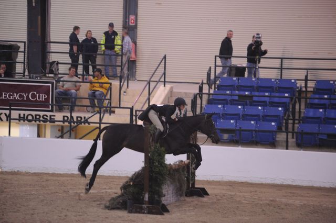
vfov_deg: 6.9
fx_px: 1866
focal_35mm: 200
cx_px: 168
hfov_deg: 10.3
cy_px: 112
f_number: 2.8
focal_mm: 200
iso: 5000
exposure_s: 1/400
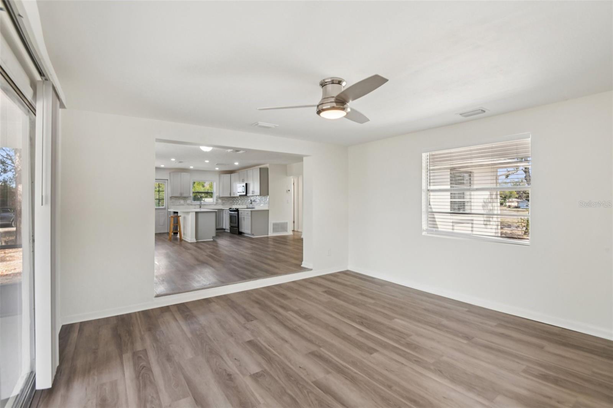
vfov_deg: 73.7
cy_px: 204
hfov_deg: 96.7
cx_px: 306
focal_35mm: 16
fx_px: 272
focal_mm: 16
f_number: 8
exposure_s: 1/60
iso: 400
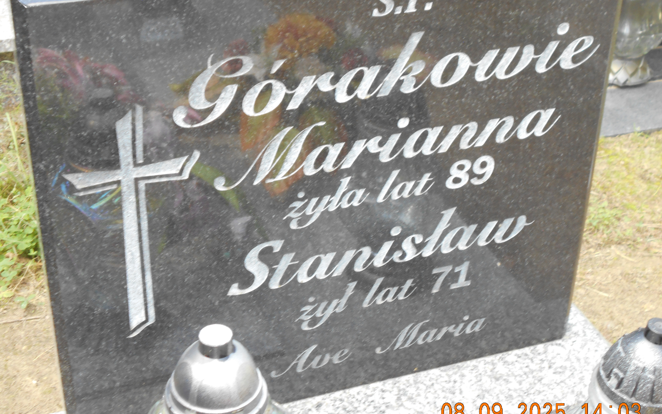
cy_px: 213
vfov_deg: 21.0
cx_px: 332
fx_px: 1119
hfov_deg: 33.0
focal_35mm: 62
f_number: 4.9
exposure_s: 1/60
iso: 200
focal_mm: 10
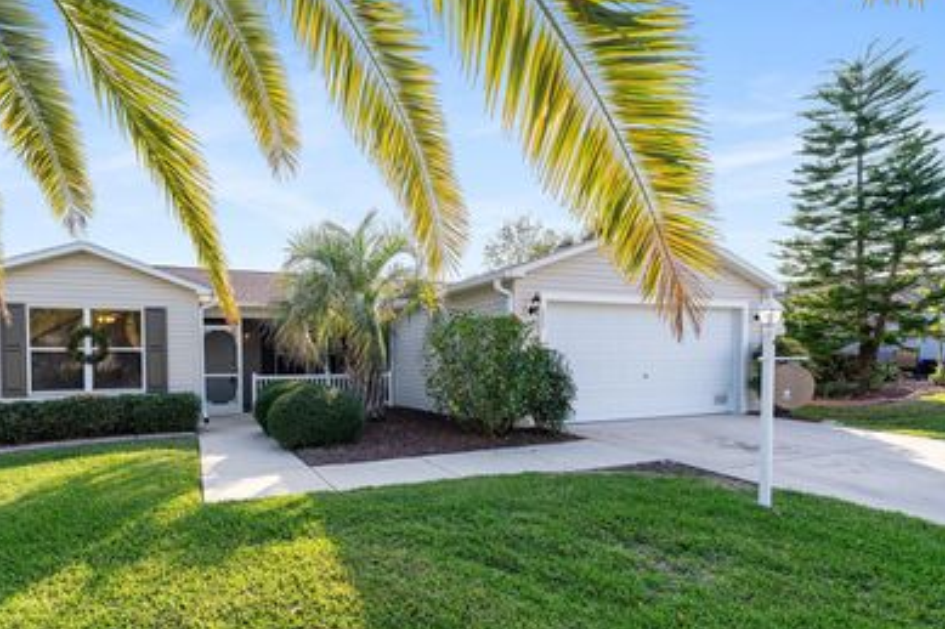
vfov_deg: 66.7
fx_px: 472
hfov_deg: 88.1
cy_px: 378
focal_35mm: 18
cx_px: 350
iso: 200
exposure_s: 1/400
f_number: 7.1
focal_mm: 14
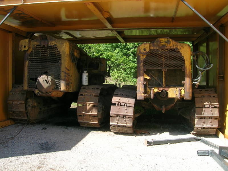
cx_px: 114
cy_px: 86
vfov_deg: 40.7
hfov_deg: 52.6
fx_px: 231
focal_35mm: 35
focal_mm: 5.4
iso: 50
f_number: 4.8
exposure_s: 1/165
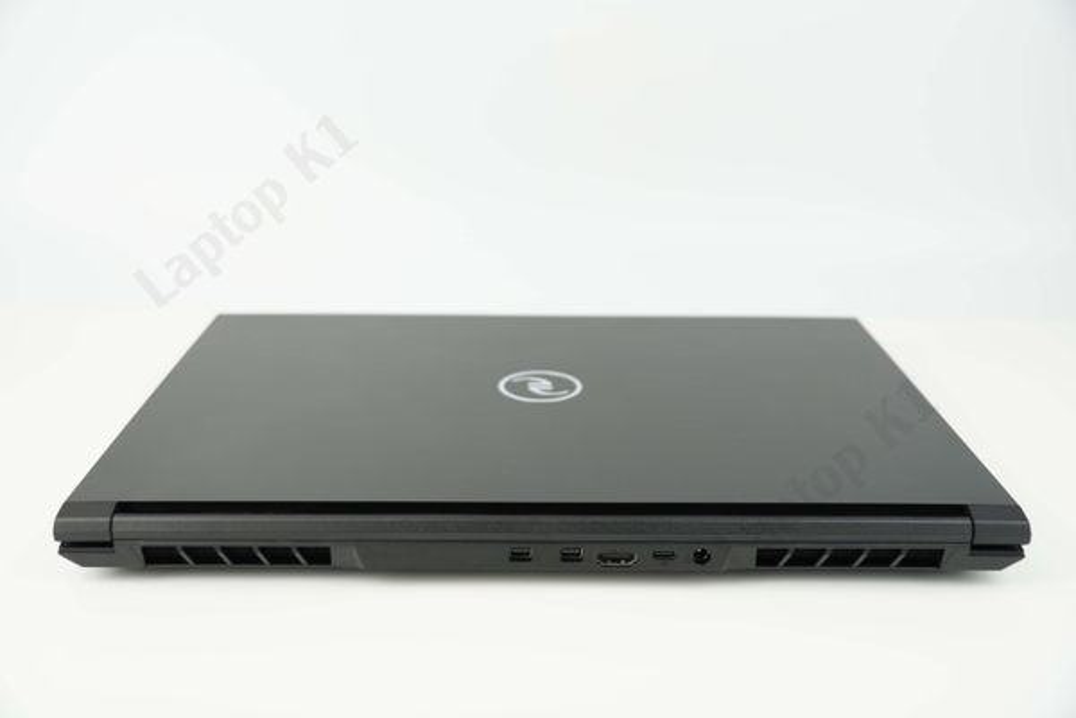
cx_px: 538
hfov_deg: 49.6
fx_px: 1166
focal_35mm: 39
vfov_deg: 34.2
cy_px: 359
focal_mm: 26
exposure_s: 1/80
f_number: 2.8
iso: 100
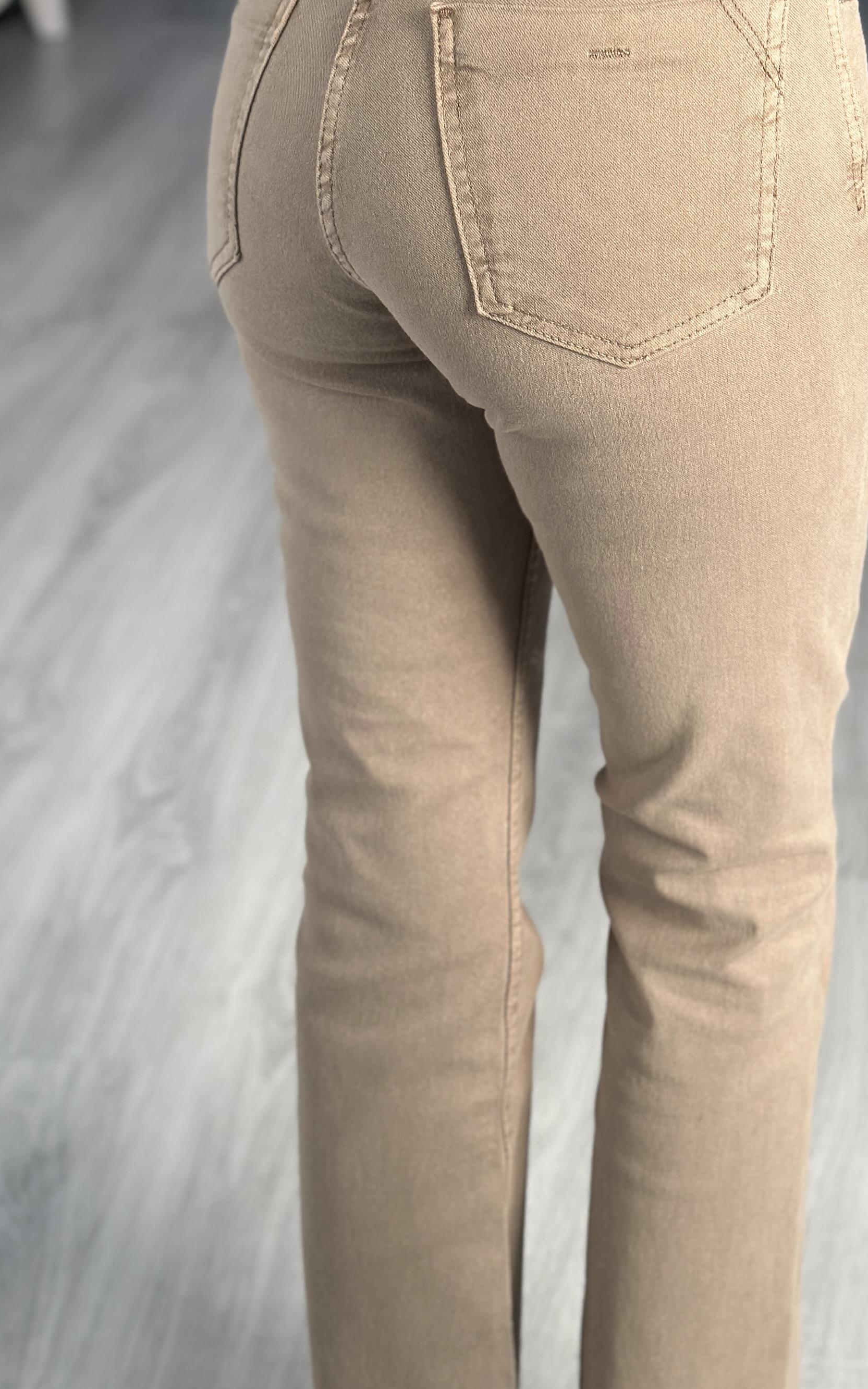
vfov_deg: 26.6
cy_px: 398
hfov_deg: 16.9
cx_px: 493
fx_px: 2914
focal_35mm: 77
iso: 125
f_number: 1.78
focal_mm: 6.86
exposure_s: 1/121
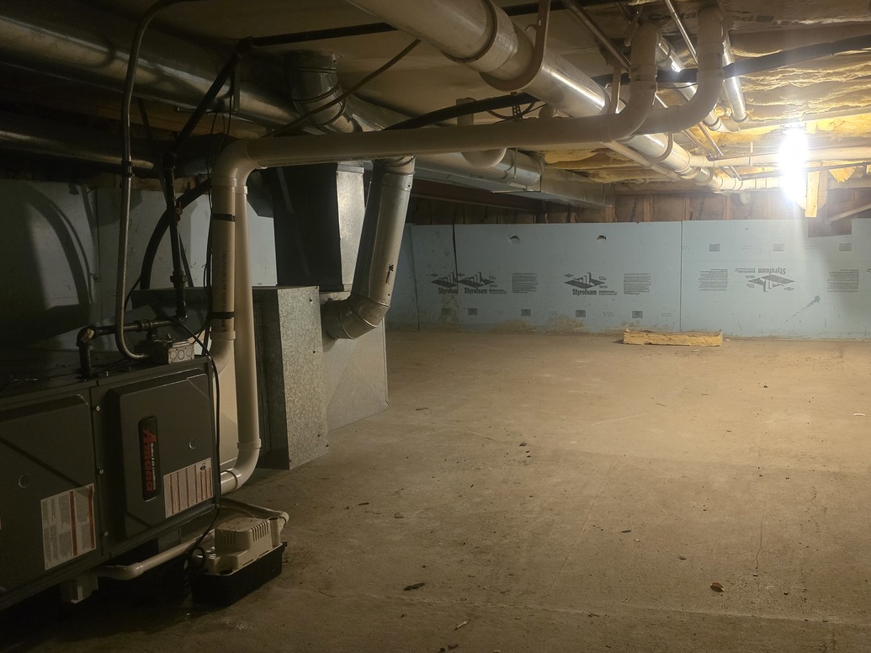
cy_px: 358
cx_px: 571
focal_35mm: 32
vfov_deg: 44.1
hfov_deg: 55.8
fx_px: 805
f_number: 1.7
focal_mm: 6.3
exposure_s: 1/60
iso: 800
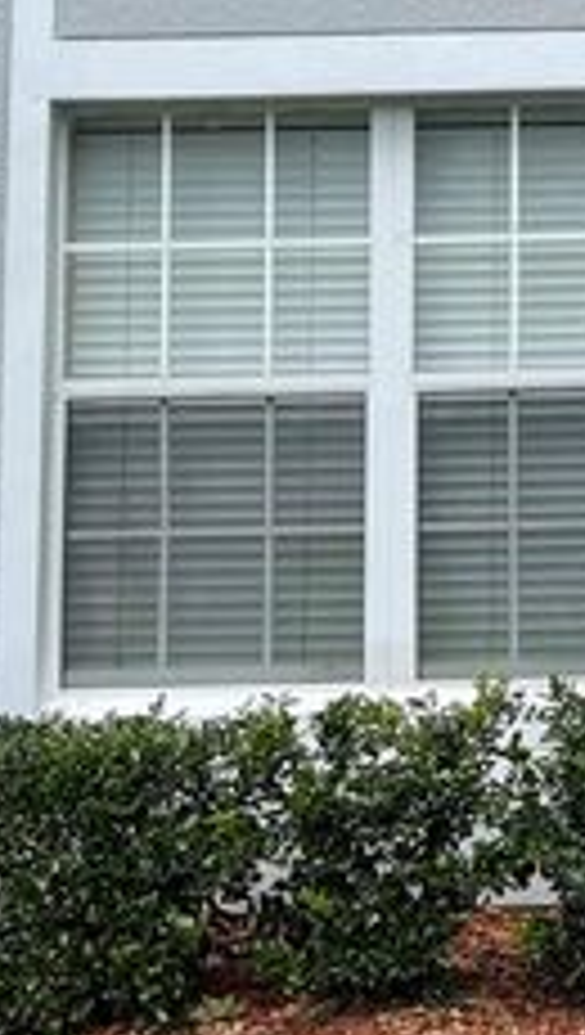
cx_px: 878
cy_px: 47
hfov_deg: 13.9
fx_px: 2253
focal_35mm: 82
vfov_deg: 24.9
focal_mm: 5.1
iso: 32
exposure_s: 1/2083
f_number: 1.6
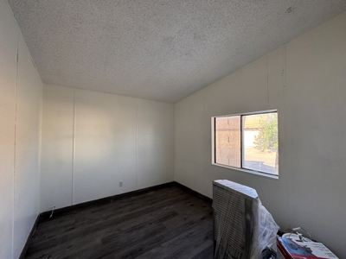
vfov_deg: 85.7
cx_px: 173
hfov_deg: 102.1
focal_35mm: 14
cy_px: 130
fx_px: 140
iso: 100
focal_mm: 2.22
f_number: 2.2
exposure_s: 1/99
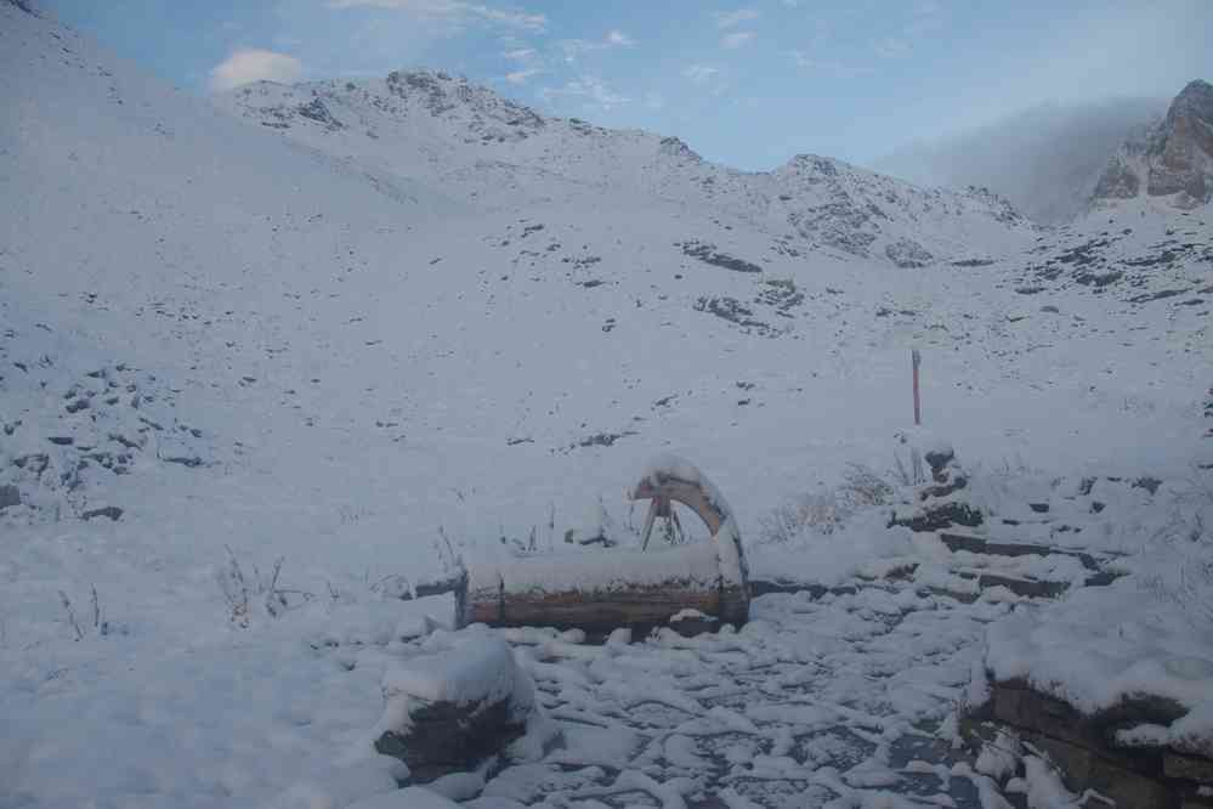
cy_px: 404
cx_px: 606
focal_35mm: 32
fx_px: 1061
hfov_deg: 59.5
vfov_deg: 41.7
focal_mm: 21
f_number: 10
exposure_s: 1/50
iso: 200
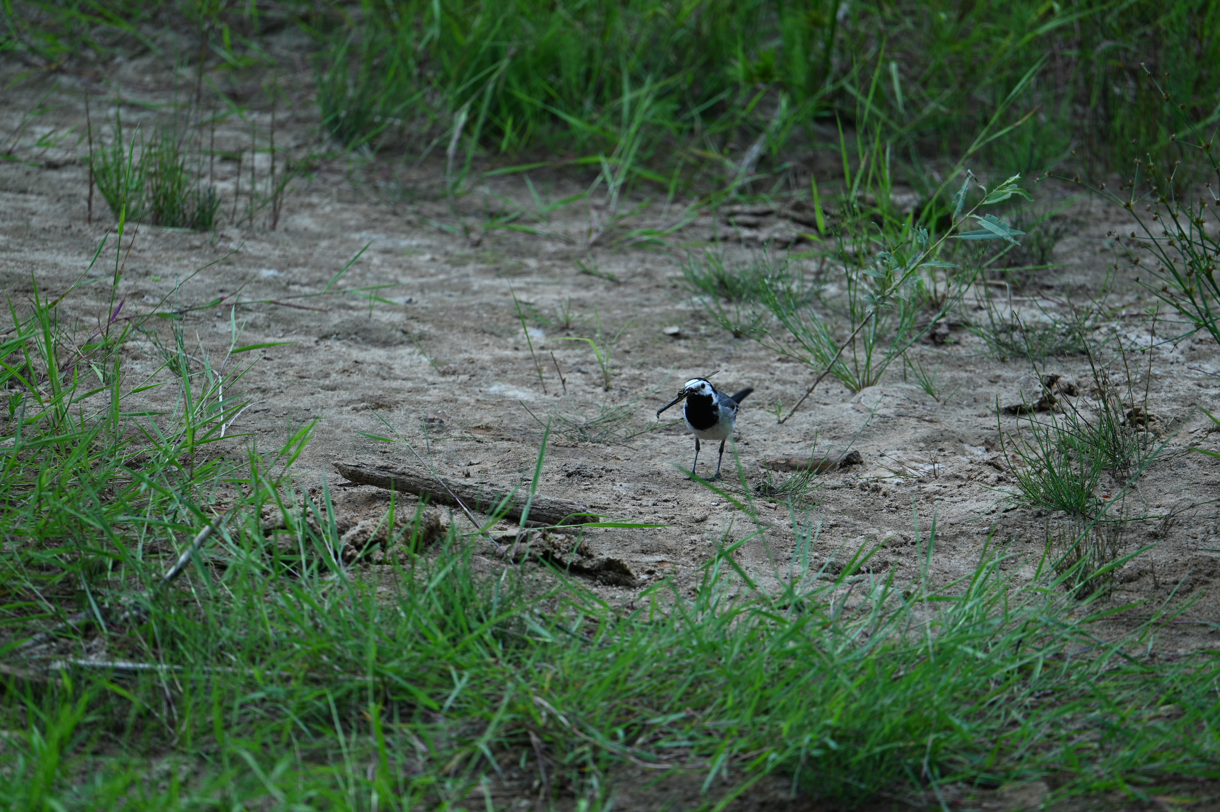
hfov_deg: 4.1
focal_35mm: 500
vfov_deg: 2.7
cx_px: 610
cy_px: 406
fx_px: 16933
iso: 100
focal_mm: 500
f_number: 6.7
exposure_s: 1/125
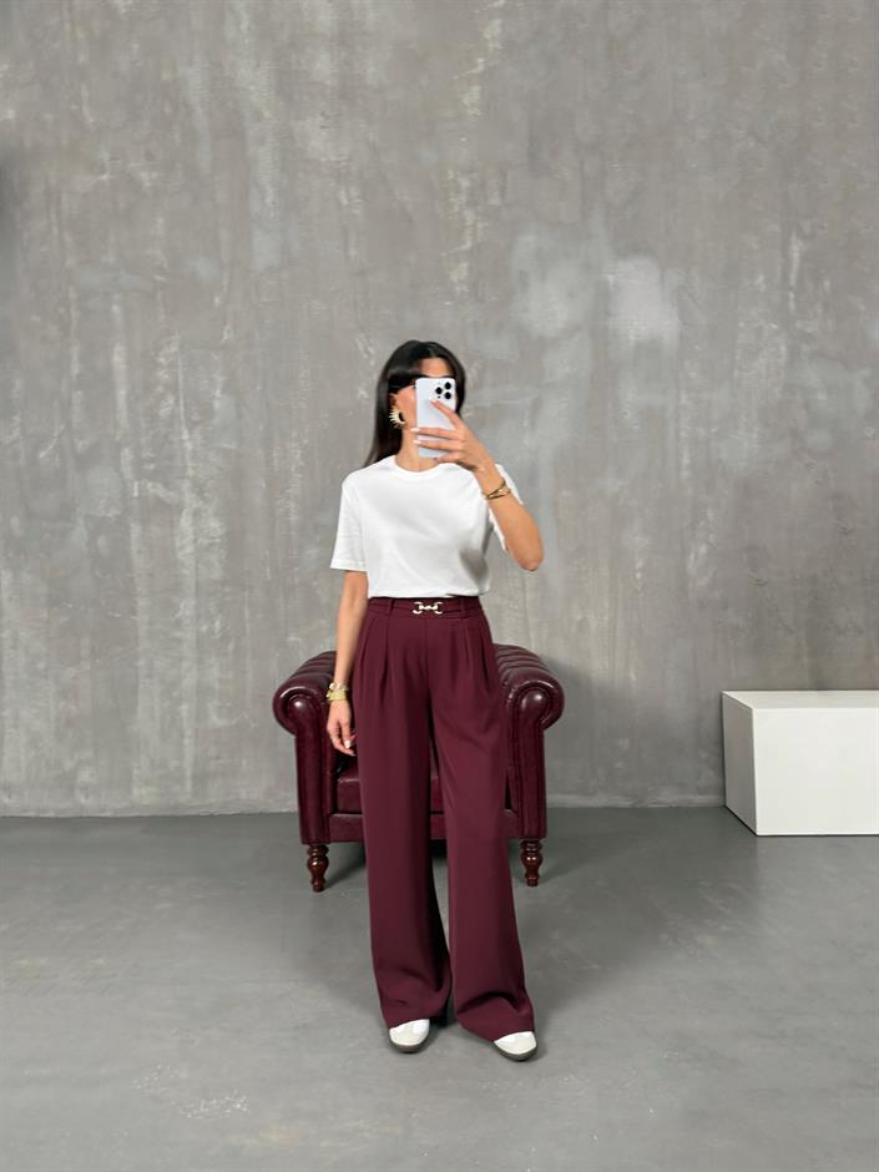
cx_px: 440
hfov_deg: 56.8
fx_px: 813
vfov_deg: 71.6
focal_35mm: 24
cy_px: 586
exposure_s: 1/121
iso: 200
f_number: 1.78
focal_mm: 6.76
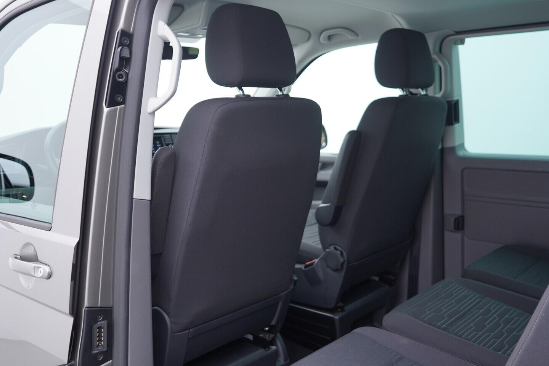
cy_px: 183
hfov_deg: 53.1
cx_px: 274
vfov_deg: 36.9
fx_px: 549
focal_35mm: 36
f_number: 2.8
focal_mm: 24
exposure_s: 1/40
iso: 125
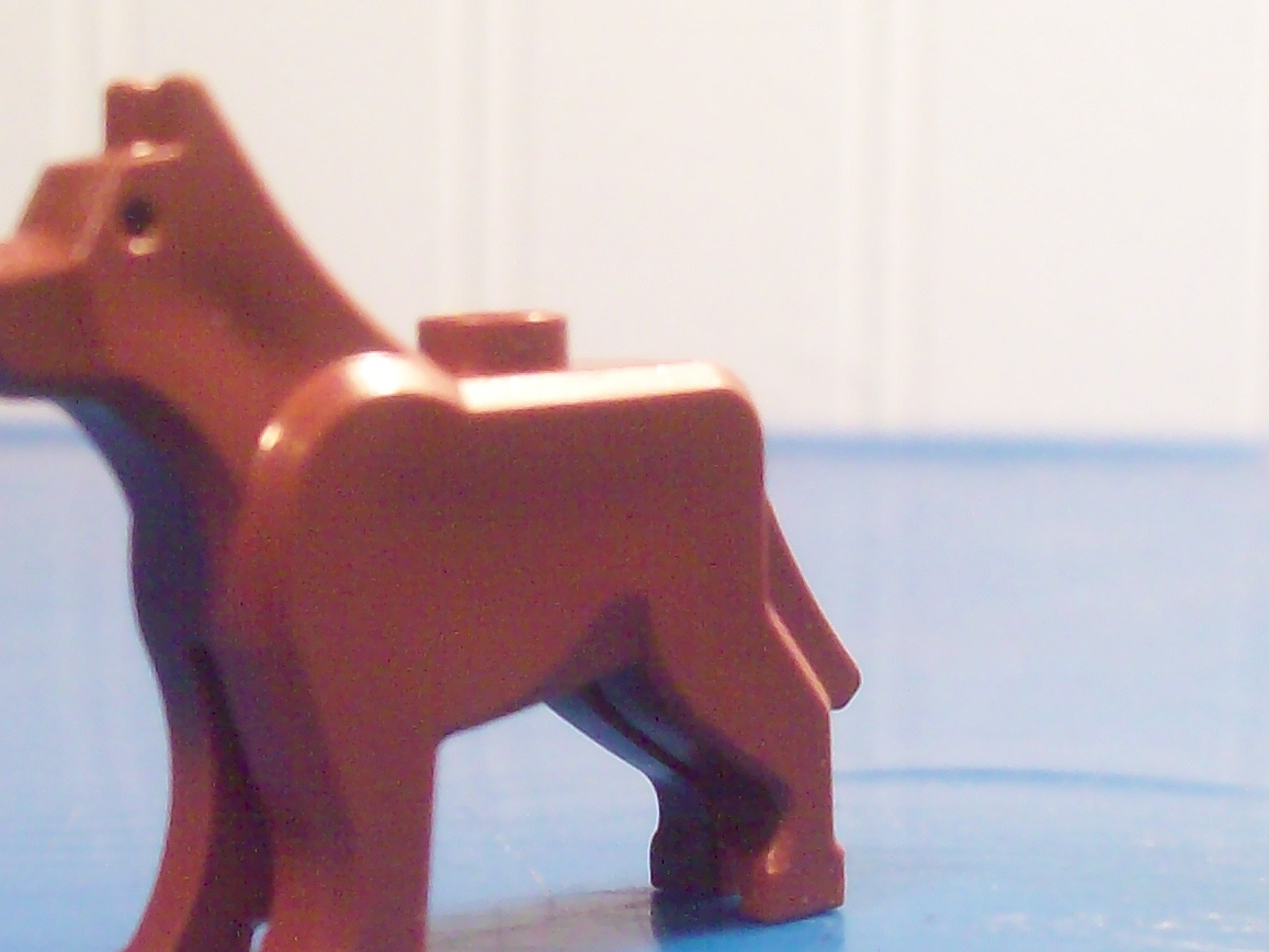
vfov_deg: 18.3
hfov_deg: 24.4
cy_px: 692
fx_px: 2933
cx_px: 507
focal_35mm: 80
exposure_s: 1/14.6
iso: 140
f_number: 2.7
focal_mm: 6
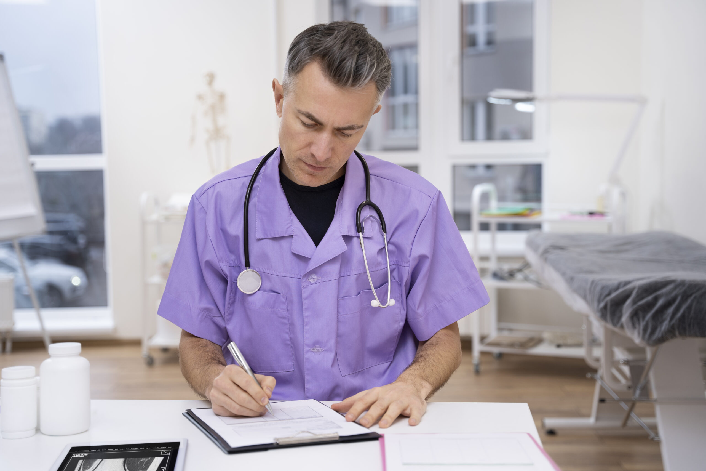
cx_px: 353
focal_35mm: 51
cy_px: 236
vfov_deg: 26.6
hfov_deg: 39.1
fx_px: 994
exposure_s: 1/160
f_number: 2.8
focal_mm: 50.7
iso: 250
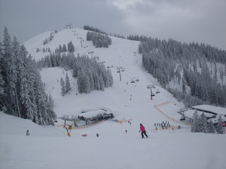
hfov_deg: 49.0
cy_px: 84
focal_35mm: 38
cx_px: 113
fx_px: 248
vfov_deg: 37.7
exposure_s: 1/350
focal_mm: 6.3
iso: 80
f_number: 8.4
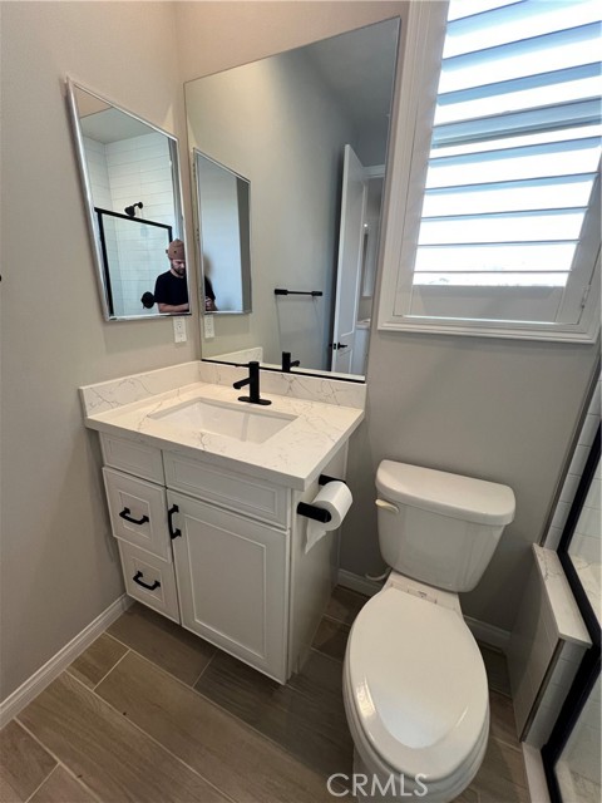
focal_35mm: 13
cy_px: 402
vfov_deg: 106.2
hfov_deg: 89.9
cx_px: 301
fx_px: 301
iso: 200
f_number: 1.8
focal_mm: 1.57
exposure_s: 1/120
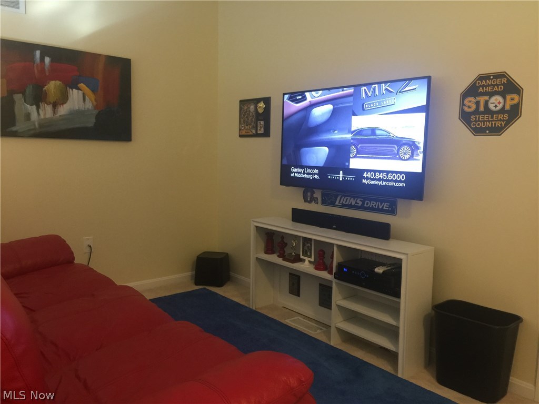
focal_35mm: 29
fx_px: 452
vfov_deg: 48.2
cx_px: 270
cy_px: 202
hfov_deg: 61.7
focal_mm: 4.15
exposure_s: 1/10
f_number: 2.2
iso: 100
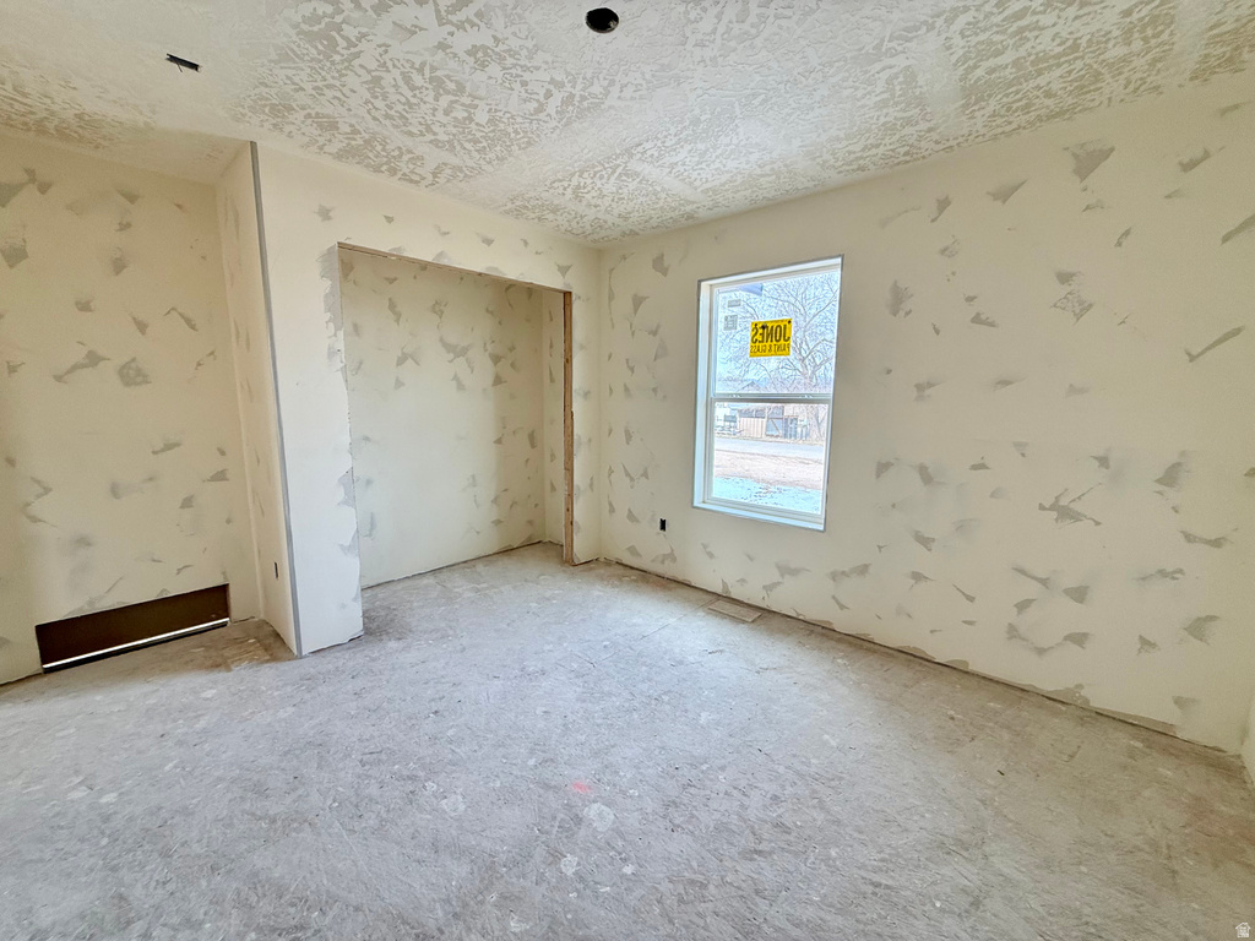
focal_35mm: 14
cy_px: 470
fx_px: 508
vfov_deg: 85.7
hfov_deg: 102.1
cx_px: 628
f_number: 2.2
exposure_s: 1/113
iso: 64
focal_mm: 2.22
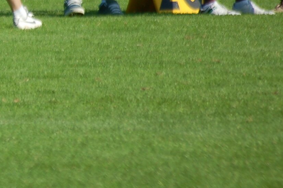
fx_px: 9448
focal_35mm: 1204
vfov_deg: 1.1
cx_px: -90
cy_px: 16
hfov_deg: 1.7
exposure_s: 1/1000
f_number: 5.6
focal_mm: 300
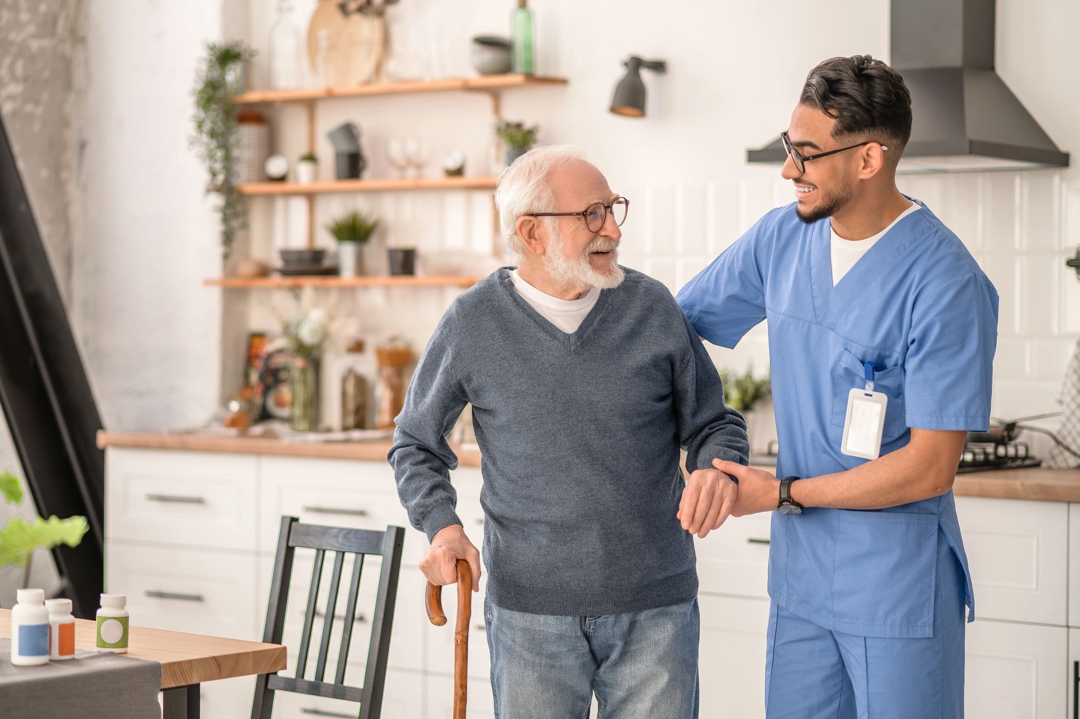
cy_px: 360
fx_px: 2548
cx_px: 540
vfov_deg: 16.1
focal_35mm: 85
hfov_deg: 23.9
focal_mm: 85
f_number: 2.2
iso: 100
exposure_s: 1/320
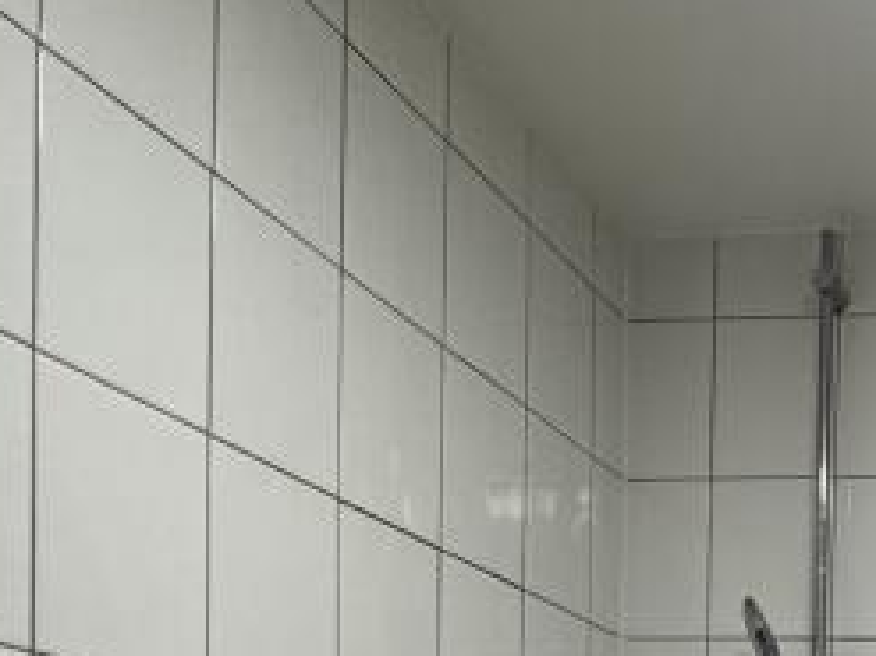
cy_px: 979
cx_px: 1082
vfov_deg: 21.3
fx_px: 1467
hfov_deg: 28.4
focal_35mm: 58
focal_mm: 2.22
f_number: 2.2
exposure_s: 1/100
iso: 200
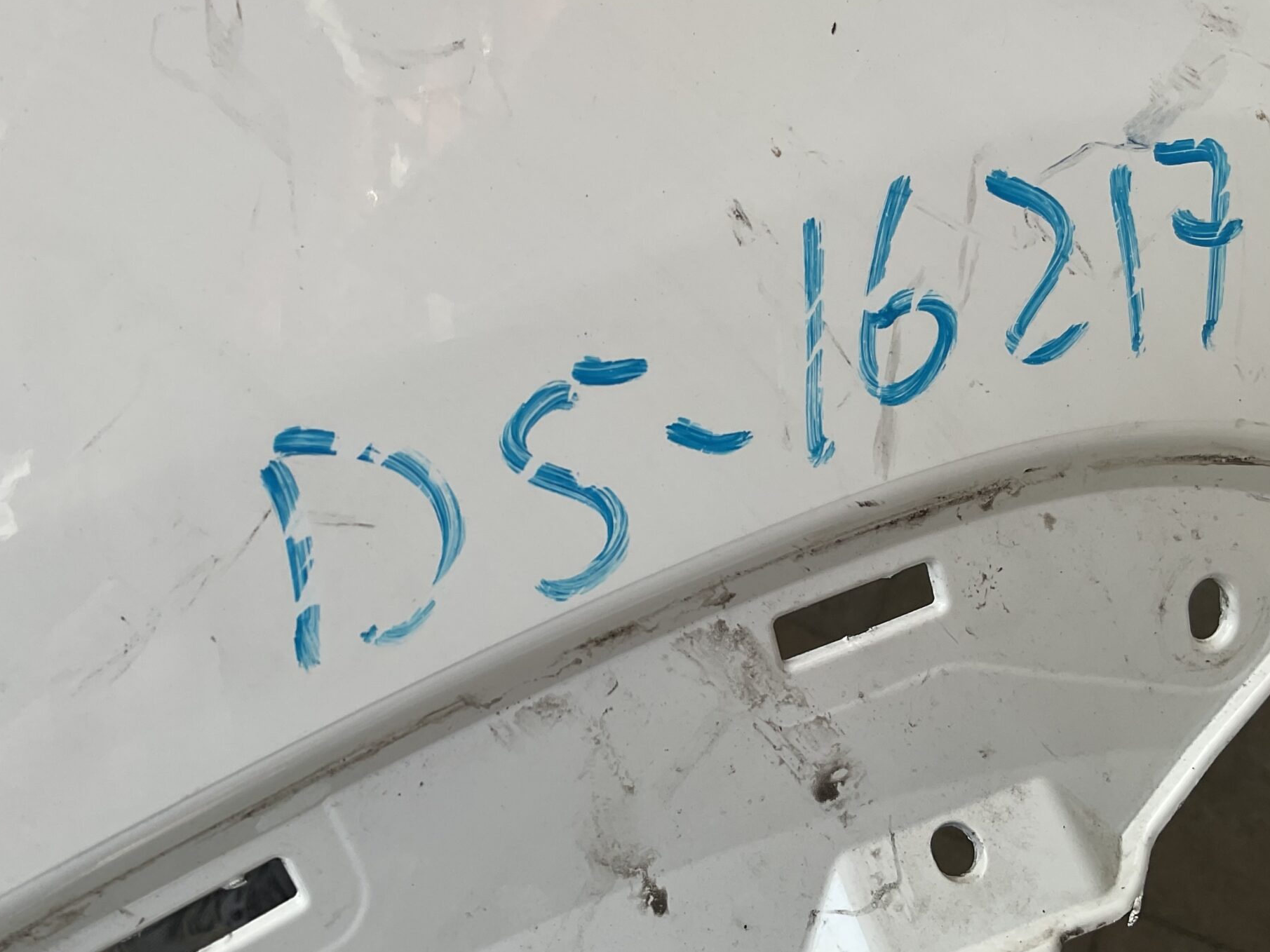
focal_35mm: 41
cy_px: 395
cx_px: 556
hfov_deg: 45.7
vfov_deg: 35.0
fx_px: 1504
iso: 16
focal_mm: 3
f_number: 1.8
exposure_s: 1/151
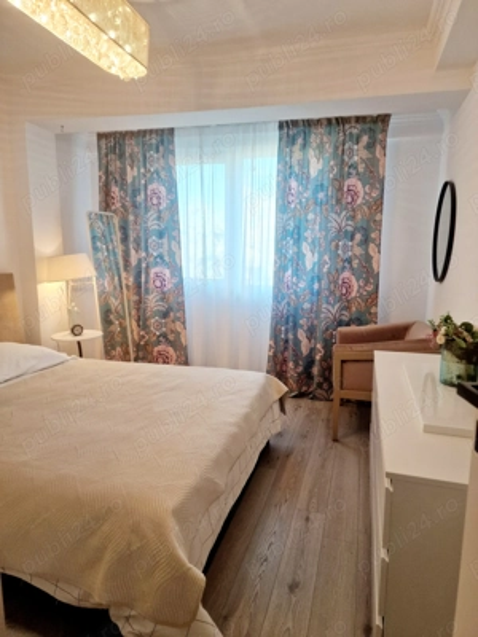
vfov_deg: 73.9
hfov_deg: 58.9
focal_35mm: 23
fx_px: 423
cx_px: 239
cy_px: 318
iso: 80
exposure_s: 1/100
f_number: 1.8
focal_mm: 6.4
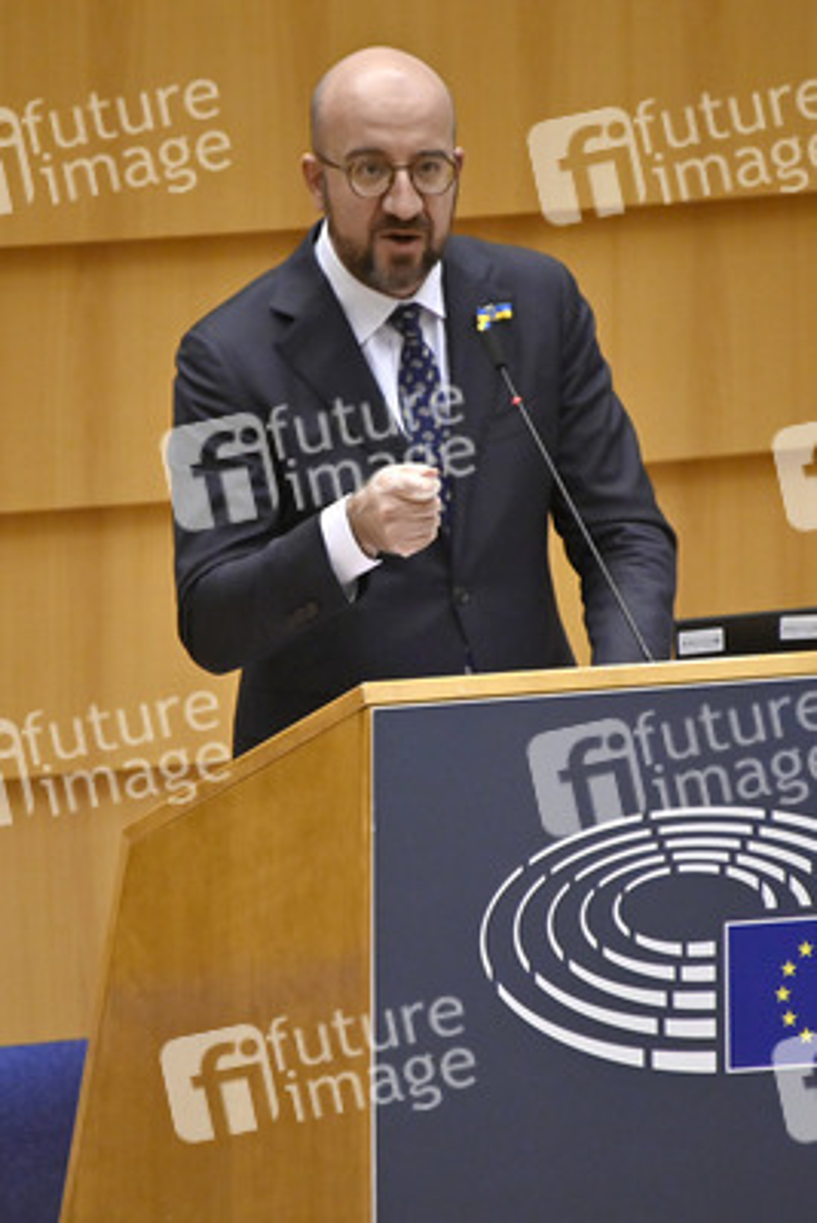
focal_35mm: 500
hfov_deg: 2.8
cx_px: 408
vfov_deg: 4.1
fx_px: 17005
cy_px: 612
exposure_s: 1/400
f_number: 6.3
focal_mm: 500
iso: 3200
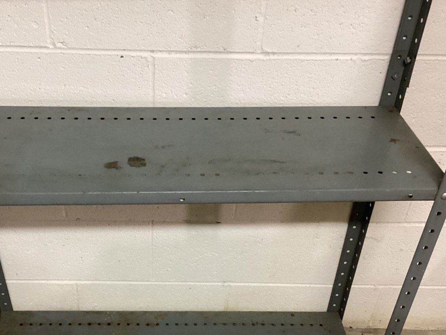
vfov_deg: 31.8
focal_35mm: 45
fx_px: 580
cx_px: 165
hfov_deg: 41.7
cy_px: 238
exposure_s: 1/40
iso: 400
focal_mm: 3.3
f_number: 2.4
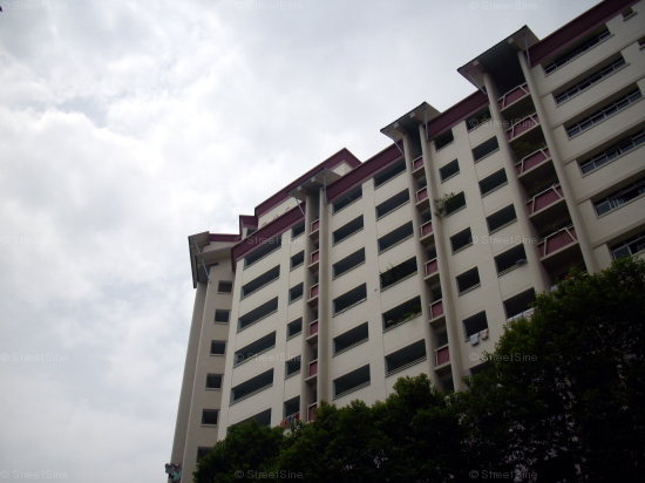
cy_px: 242
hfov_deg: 50.2
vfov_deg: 38.6
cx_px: 322
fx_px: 689
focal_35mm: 37
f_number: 5.6
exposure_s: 1/1000
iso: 80
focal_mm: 6.2
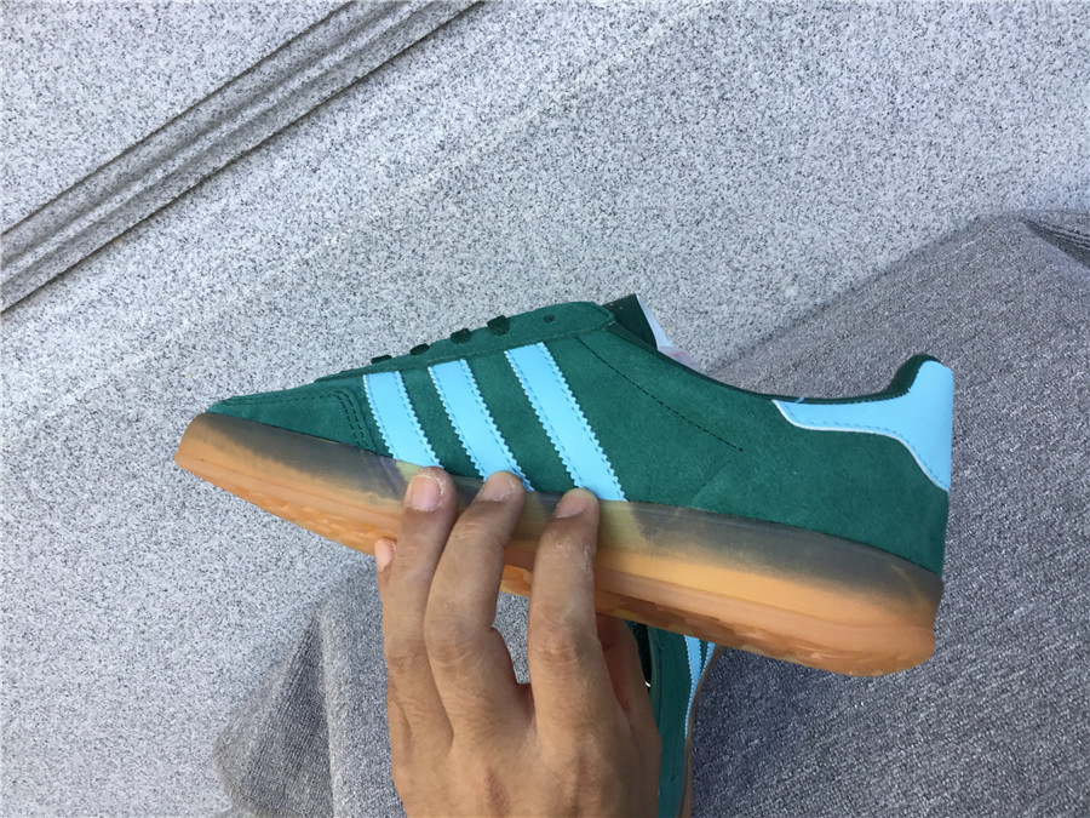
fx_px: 976
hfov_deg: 58.4
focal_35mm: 31
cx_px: 545
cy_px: 409
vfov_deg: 45.4
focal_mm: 3.3
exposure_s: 1/100
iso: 40
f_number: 2.4
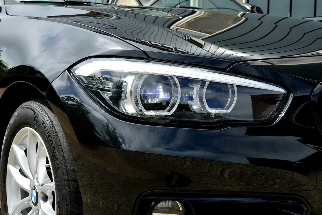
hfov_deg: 33.4
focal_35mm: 60
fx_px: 537
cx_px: 161
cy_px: 108
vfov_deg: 22.6
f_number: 11
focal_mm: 40
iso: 360
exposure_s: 1/500
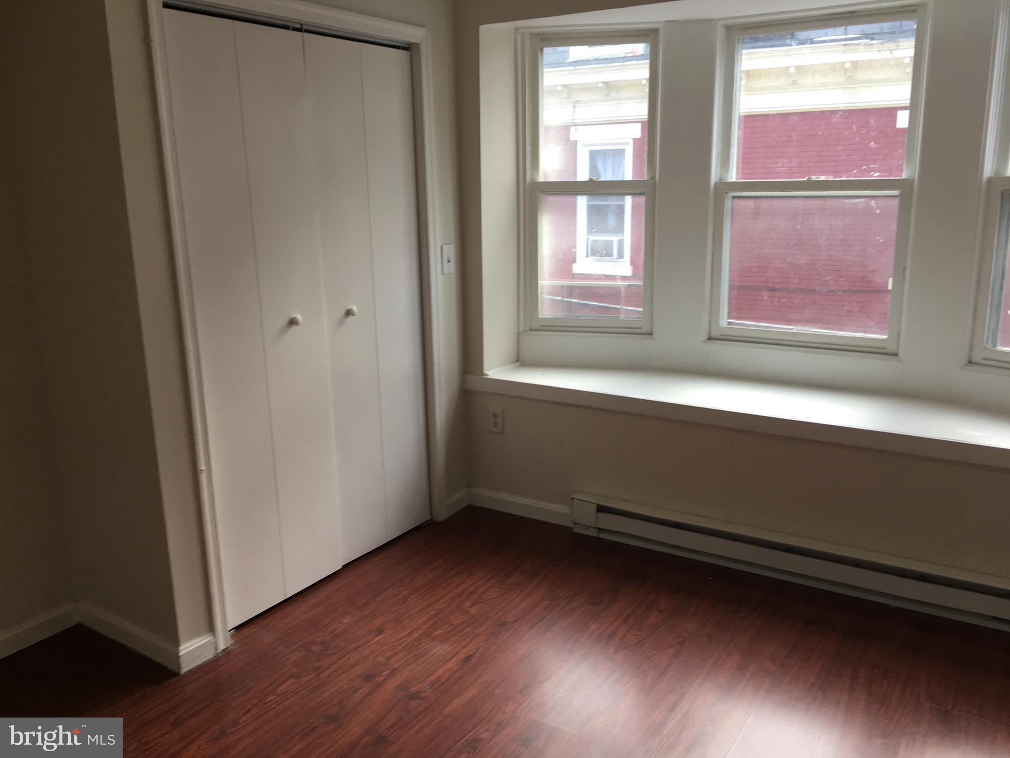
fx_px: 846
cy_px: 379
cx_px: 505
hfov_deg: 61.7
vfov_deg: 48.2
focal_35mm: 29
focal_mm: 4.15
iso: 25
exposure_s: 1/60
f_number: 2.2
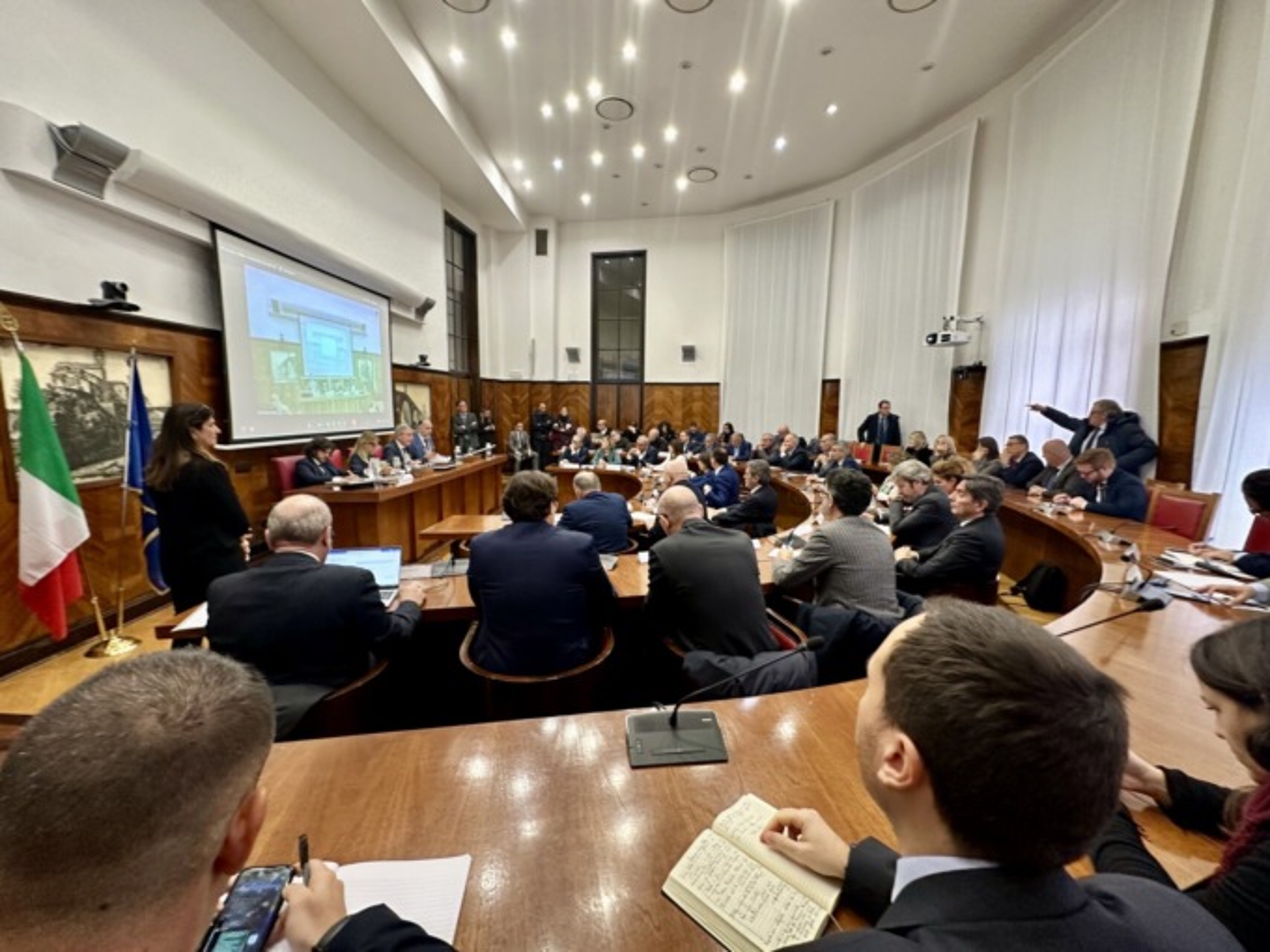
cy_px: 476
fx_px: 514
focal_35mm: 14
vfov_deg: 85.7
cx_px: 635
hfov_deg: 102.1
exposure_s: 1/60
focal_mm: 2.22
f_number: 2.2
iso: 200
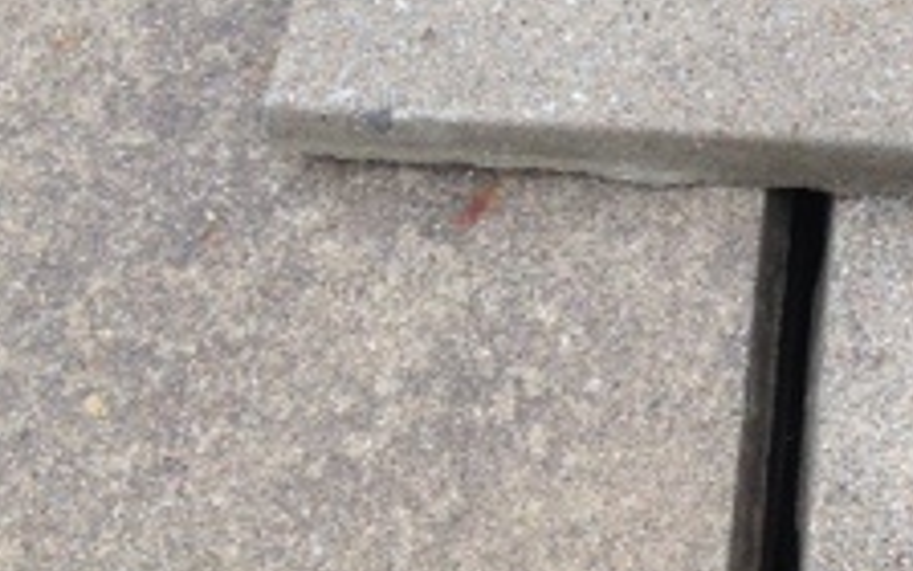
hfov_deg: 20.2
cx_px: 884
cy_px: -159
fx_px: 2488
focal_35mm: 100
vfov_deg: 12.7
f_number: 2.4
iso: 50
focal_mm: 4.12
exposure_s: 1/120
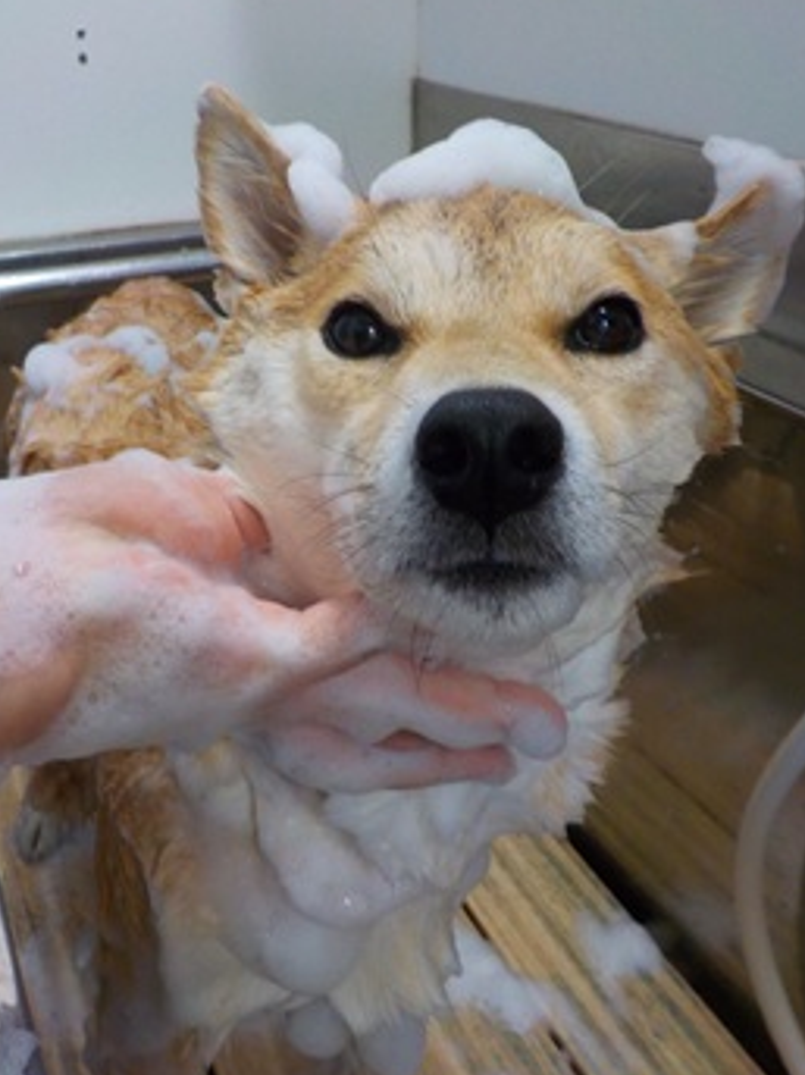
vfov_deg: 52.6
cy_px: 486
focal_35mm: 35
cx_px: 360
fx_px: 1086
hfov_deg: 40.6
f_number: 3.3
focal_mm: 4.1
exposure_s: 1/30
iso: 220
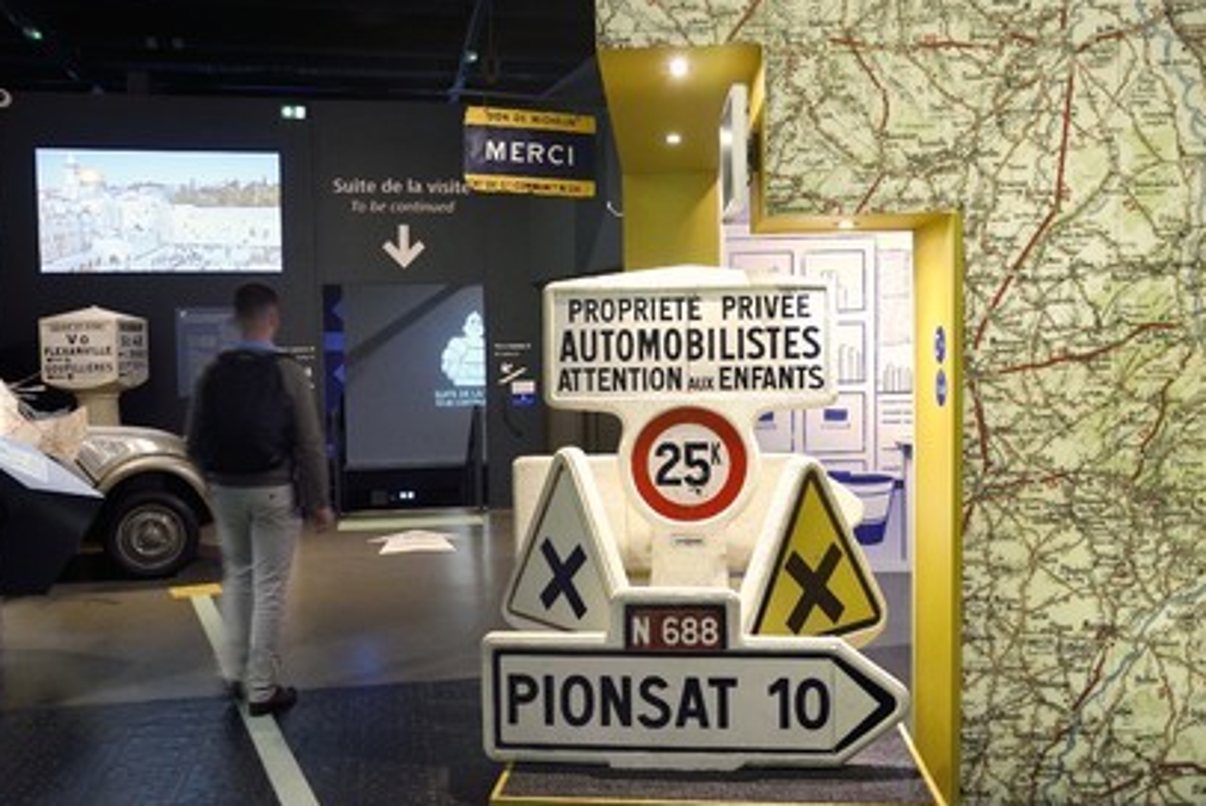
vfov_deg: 40.0
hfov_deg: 57.2
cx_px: 607
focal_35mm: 33
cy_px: 400
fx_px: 1106
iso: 1600
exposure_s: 1/15
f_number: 7.1
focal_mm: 32
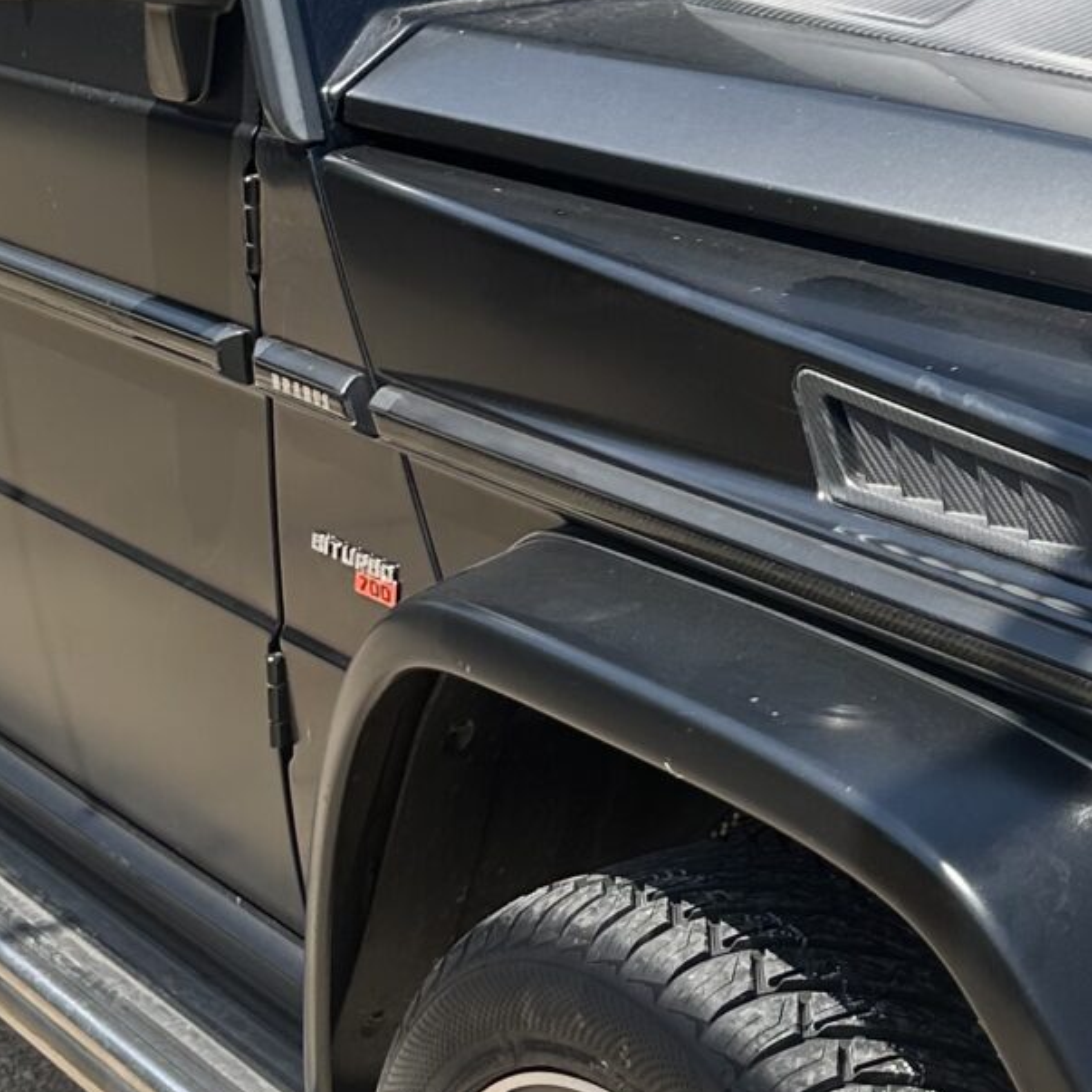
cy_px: 248
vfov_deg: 19.1
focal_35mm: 90
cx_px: 833
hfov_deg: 19.1
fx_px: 3212
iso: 80
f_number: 1.78
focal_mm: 6.86
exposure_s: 1/2660
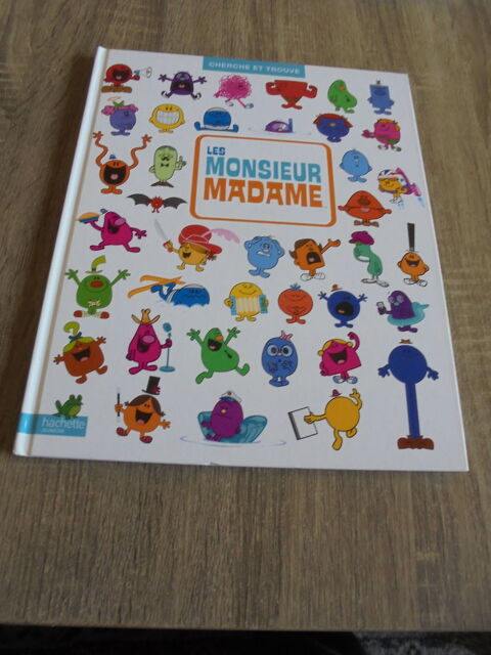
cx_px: 246
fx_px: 492
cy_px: 328
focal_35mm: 26
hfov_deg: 53.1
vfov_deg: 67.3
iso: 160
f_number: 3.5
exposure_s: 1/30
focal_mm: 4.6
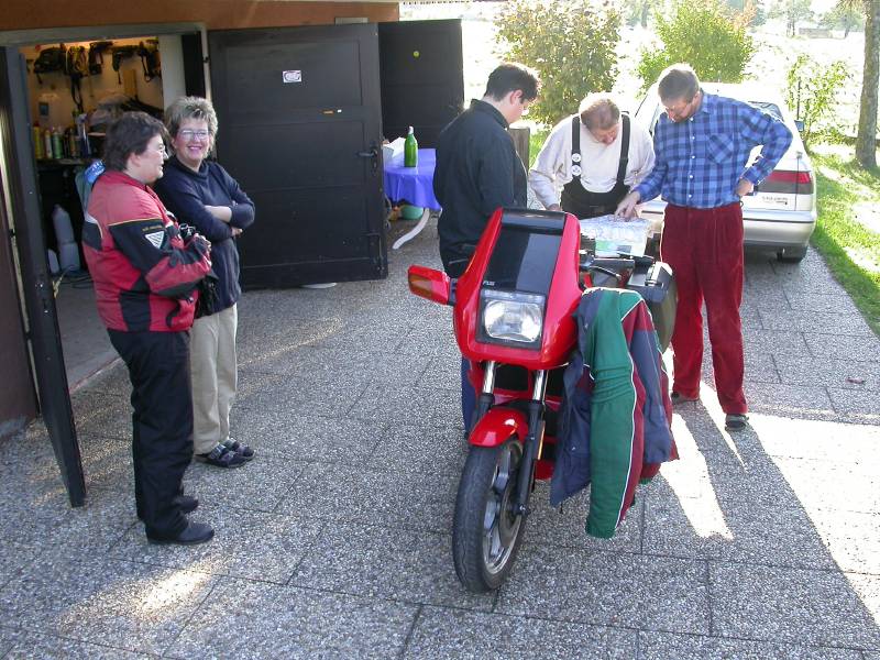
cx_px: 440
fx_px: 966
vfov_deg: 37.7
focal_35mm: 38
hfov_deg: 49.0
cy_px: 330
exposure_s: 1/66.1
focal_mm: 7.85
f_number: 3.7
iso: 100
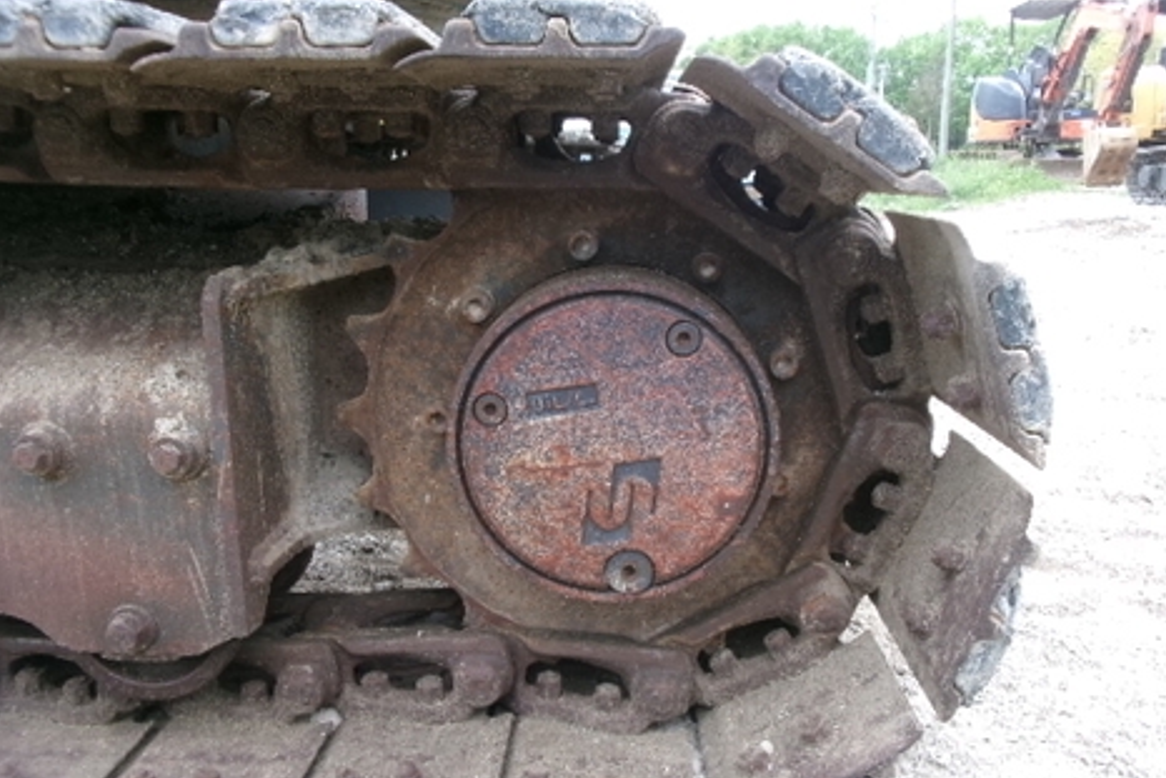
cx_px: 575
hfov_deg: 61.9
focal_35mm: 30
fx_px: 972
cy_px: 440
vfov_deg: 43.5
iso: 100
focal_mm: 5.1
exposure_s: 1/50
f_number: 3.9
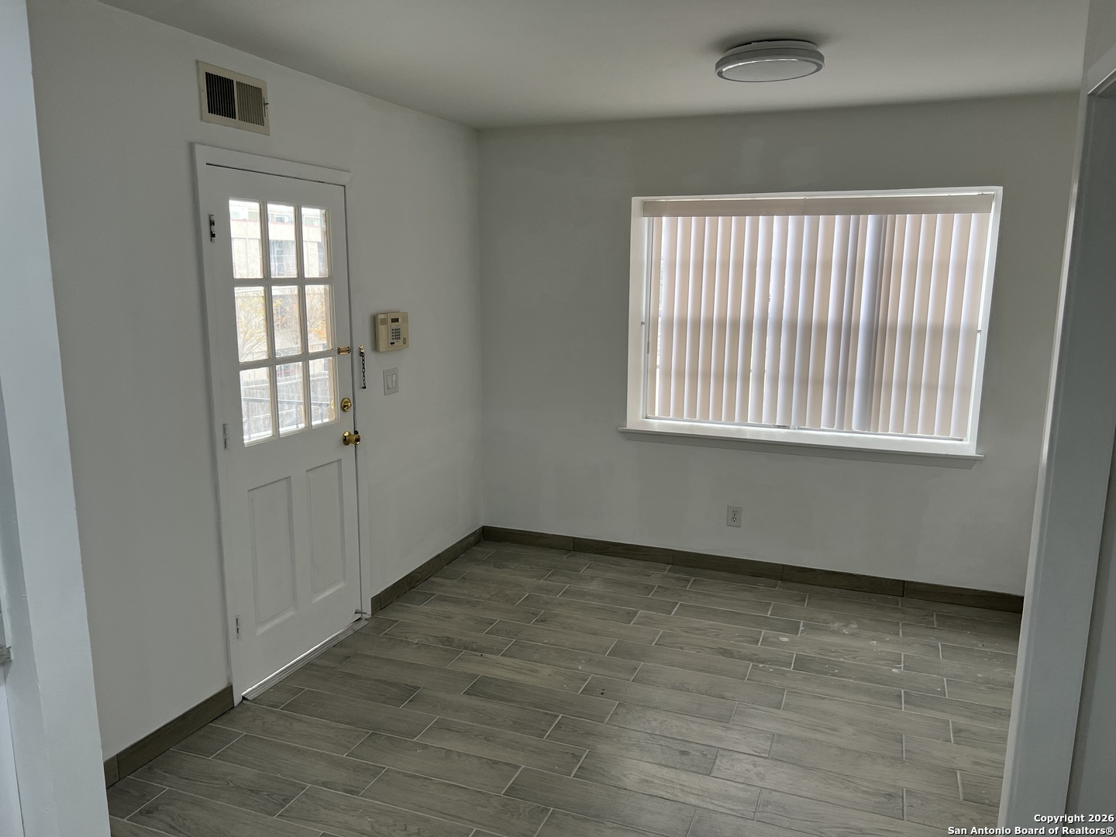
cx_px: 558
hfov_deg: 67.3
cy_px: 418
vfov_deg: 53.1
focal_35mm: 26
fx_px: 838
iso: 50
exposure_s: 1/120
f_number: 1.5
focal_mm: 5.7
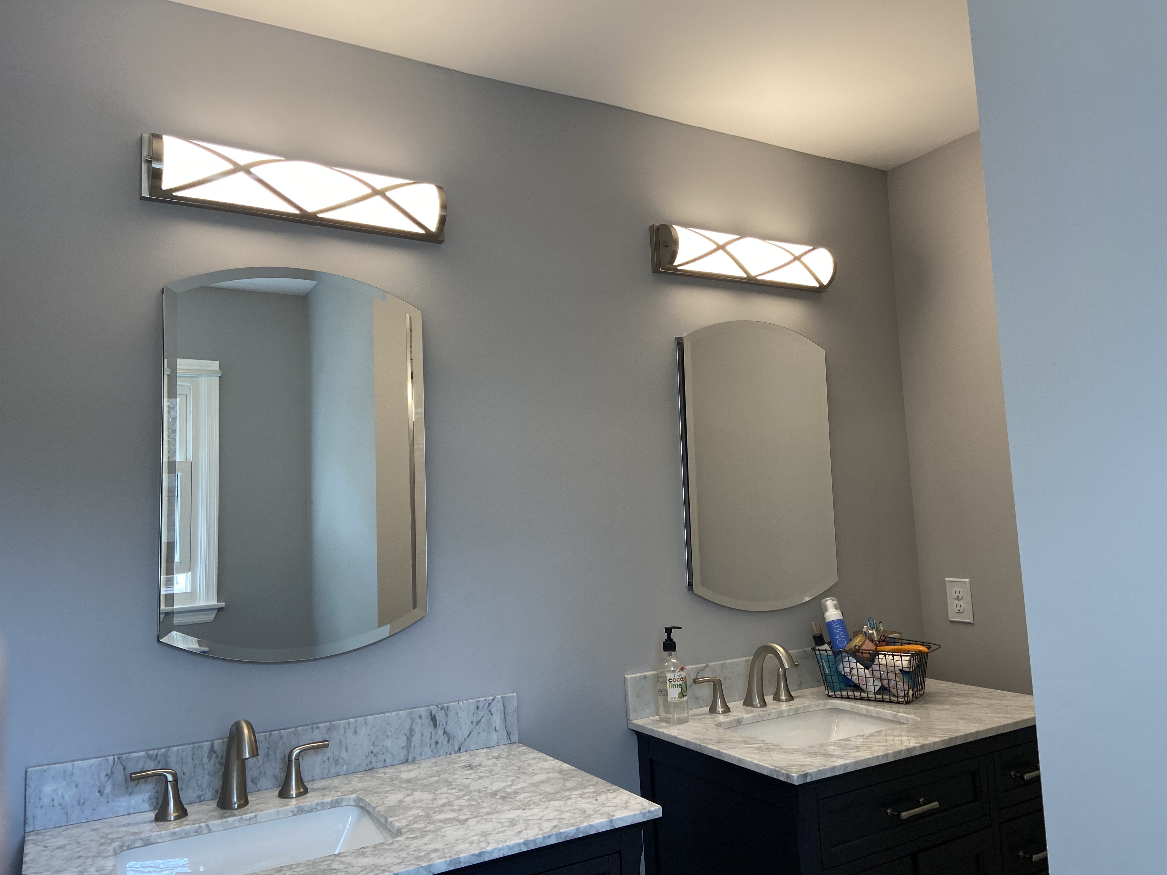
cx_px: 584
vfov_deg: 53.1
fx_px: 877
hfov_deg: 67.3
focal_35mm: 26
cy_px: 438
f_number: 1.8
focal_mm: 4.25
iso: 100
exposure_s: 1/120
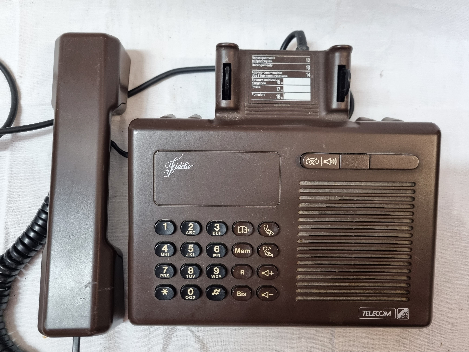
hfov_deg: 67.3
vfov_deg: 53.1
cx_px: 234
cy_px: 176
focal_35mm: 26
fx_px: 352
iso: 320
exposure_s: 1/50
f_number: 1.8
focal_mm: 5.4
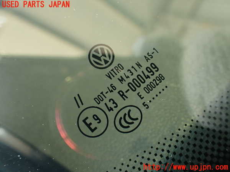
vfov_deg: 44.2
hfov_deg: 56.8
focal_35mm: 32
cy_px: 86
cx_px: 115
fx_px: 213
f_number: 2.4
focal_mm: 5.79
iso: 250
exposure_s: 1/30
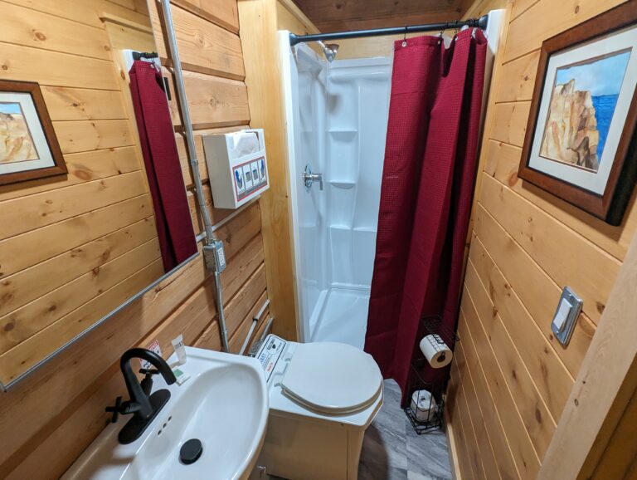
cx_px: 318
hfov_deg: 94.4
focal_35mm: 16
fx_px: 295
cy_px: 240
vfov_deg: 78.2
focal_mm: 2.35
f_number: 2.2
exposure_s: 1/63.9
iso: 356
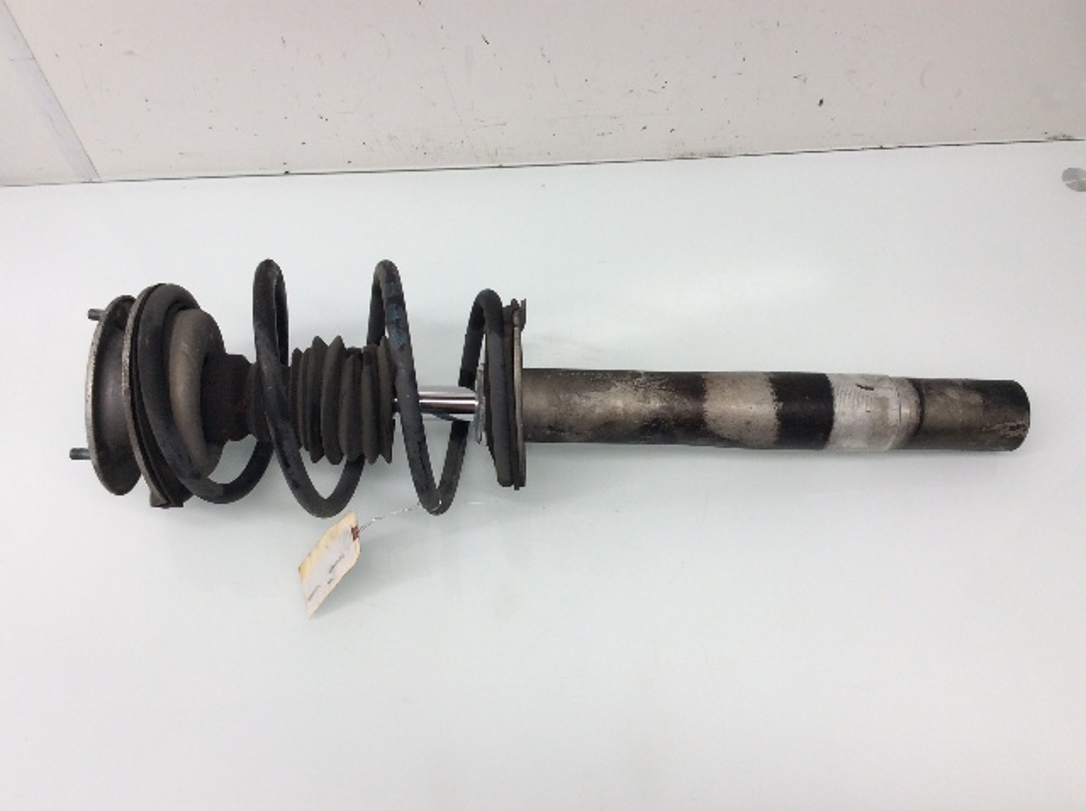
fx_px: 1002
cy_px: 406
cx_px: 543
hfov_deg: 56.9
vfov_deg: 44.1
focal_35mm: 32
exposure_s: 1/60
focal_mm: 3.3
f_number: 2.4
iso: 40
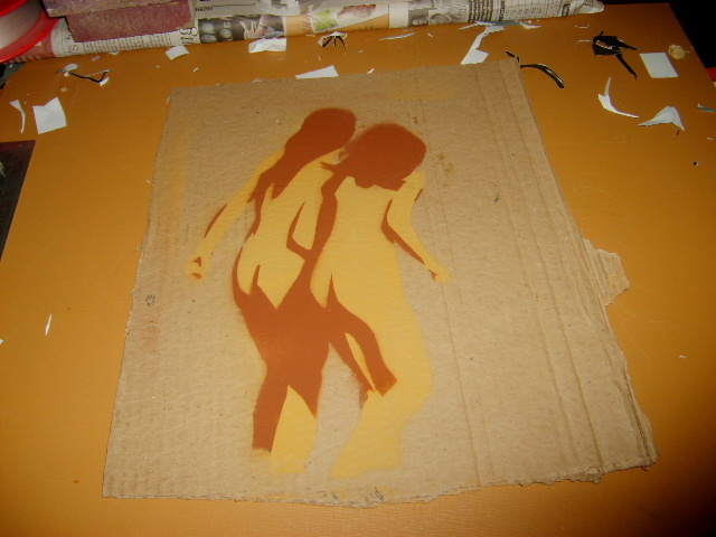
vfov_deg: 40.7
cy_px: 268
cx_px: 358
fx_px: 724
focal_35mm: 35
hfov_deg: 52.6
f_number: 2.8
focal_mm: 5.8
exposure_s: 1/60
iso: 100
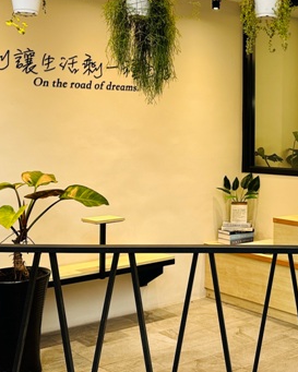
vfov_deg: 33.6
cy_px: 105
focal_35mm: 55
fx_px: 606
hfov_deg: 26.5
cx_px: 279
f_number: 1.78
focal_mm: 6.86
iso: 100
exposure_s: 1/120
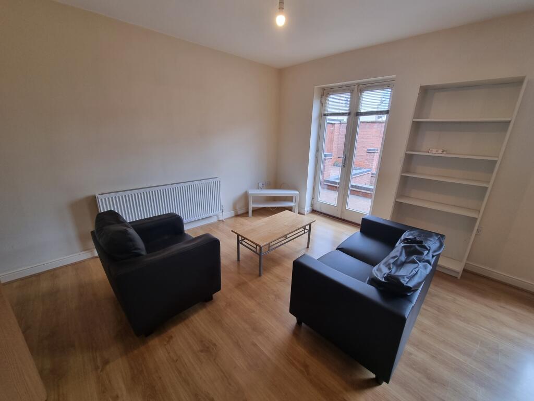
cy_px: 200
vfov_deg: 89.9
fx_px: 201
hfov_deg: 106.2
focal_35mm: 13
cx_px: 267
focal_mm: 2.2
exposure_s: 1/50
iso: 64
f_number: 2.2
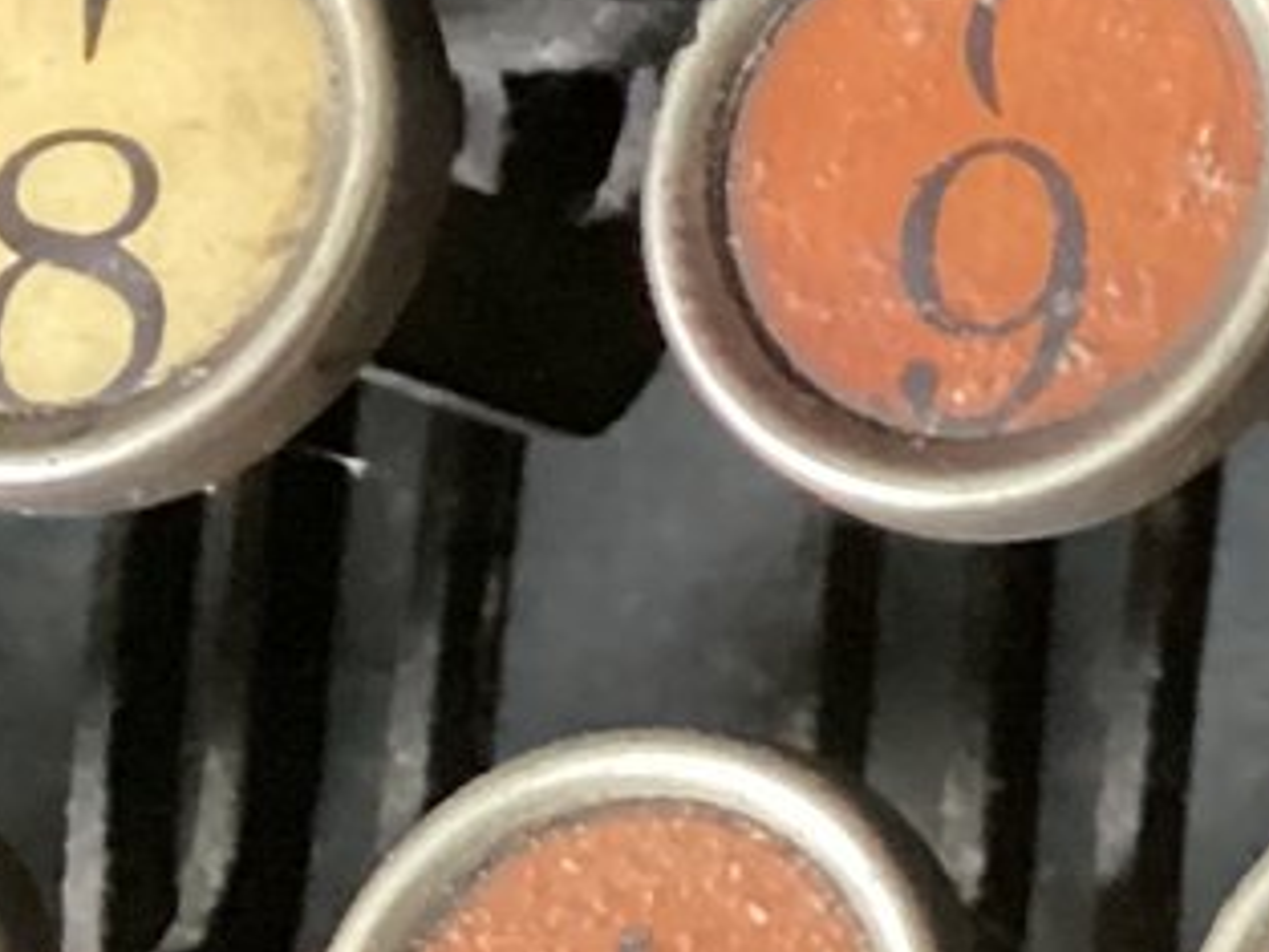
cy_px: -1201
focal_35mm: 150
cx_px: 2455
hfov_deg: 11.9
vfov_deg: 9.1
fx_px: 5501
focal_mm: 3.3
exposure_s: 1/30
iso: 640
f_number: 2.4
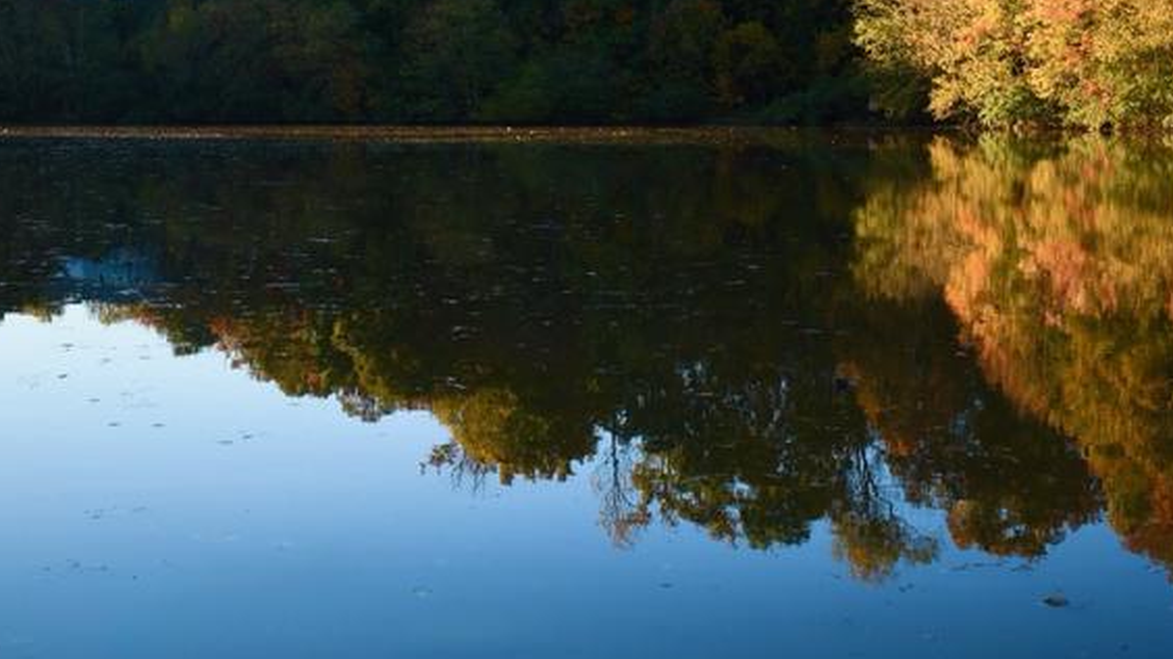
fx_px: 1773
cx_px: 699
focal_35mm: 57
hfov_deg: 36.5
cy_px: 21
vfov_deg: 20.5
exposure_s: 1/200
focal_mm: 20
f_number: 3.5
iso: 100
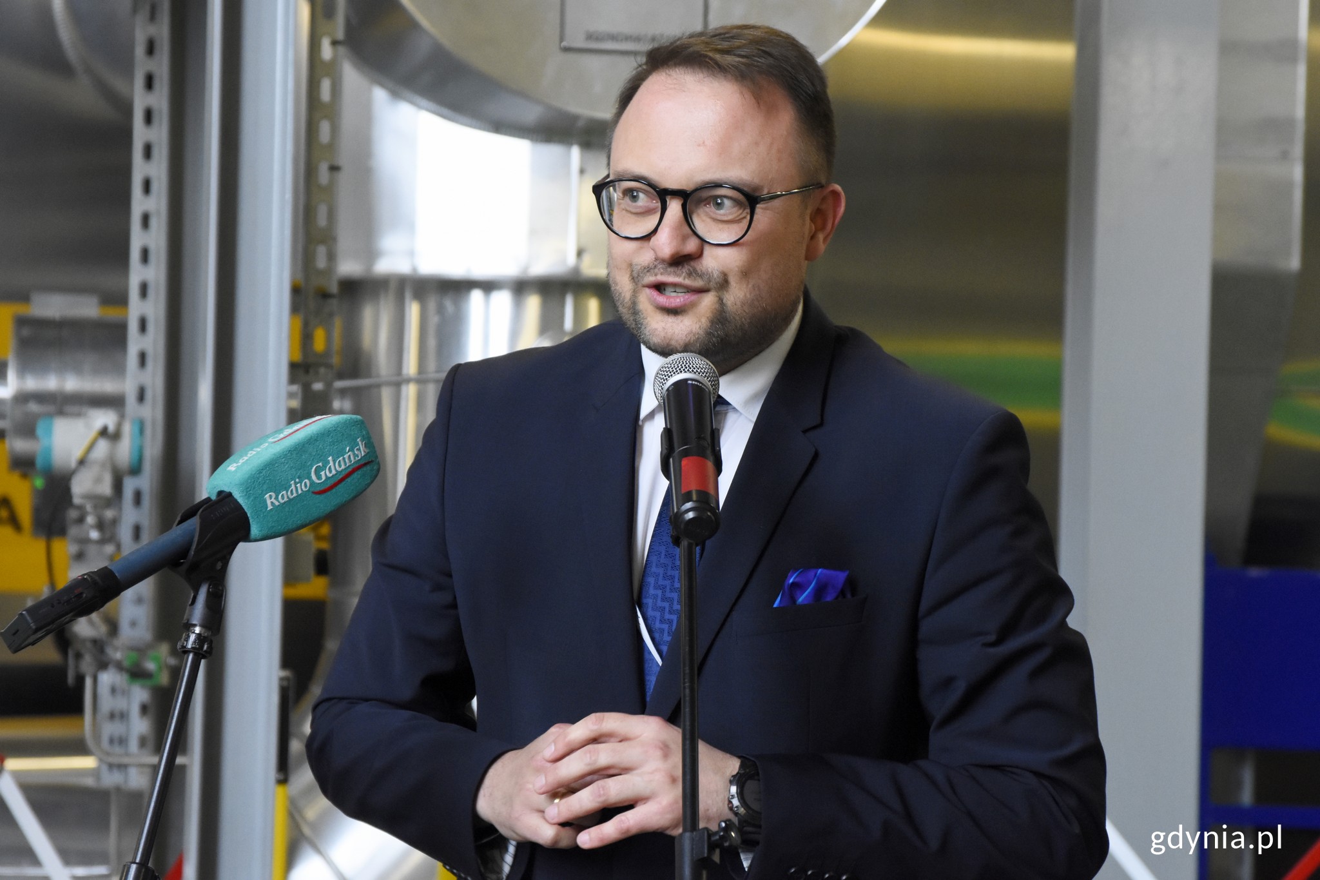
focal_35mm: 105
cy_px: 440
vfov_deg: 13.0
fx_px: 3849
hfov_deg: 19.5
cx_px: 660
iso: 2000
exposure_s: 1/100
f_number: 5
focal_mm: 70
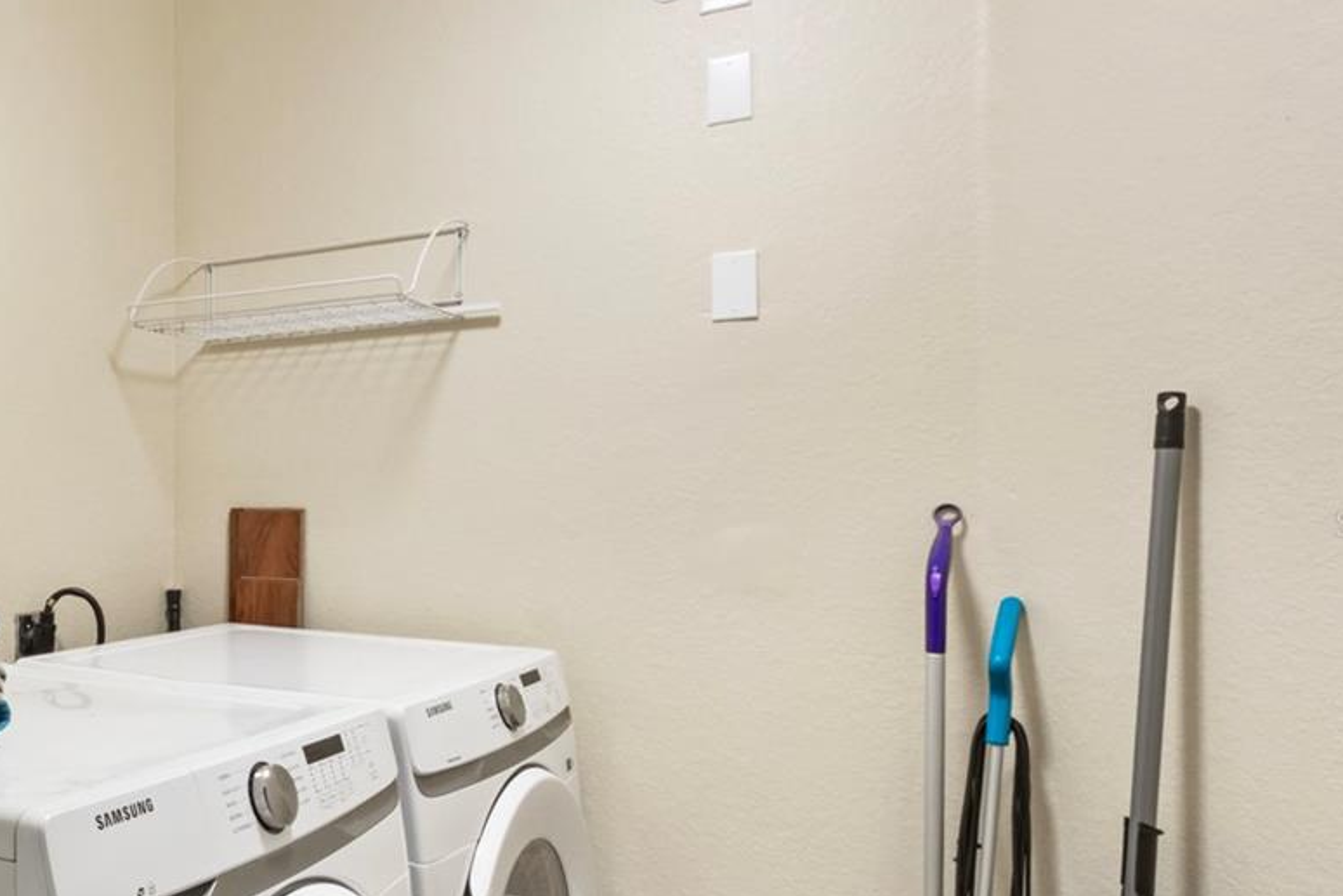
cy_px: 523
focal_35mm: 31
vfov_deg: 42.2
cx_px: 102
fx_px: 1156
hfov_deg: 52.1
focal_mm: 10
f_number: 14
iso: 320
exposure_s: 1/2.5
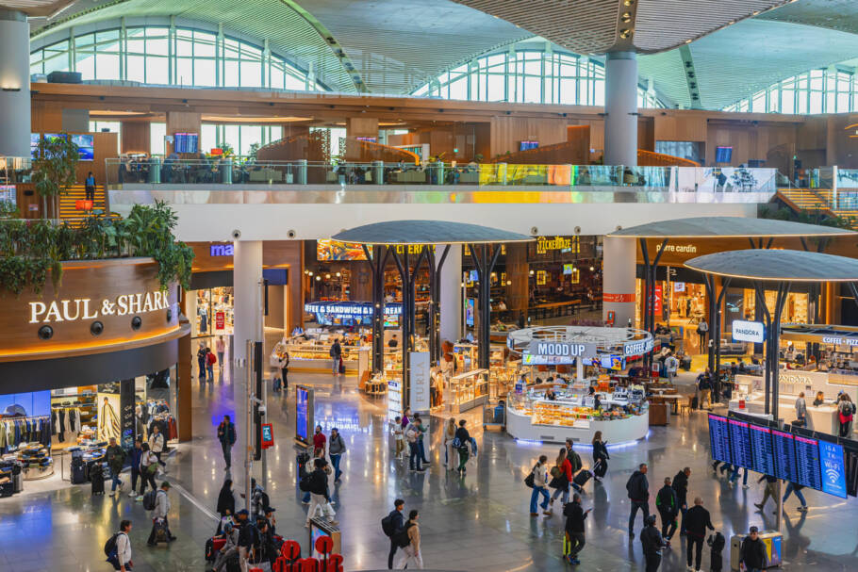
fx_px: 1192
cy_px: 286
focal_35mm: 50
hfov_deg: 39.6
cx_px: 429
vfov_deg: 27.0
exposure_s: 1/80
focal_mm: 50
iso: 320
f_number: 2.8
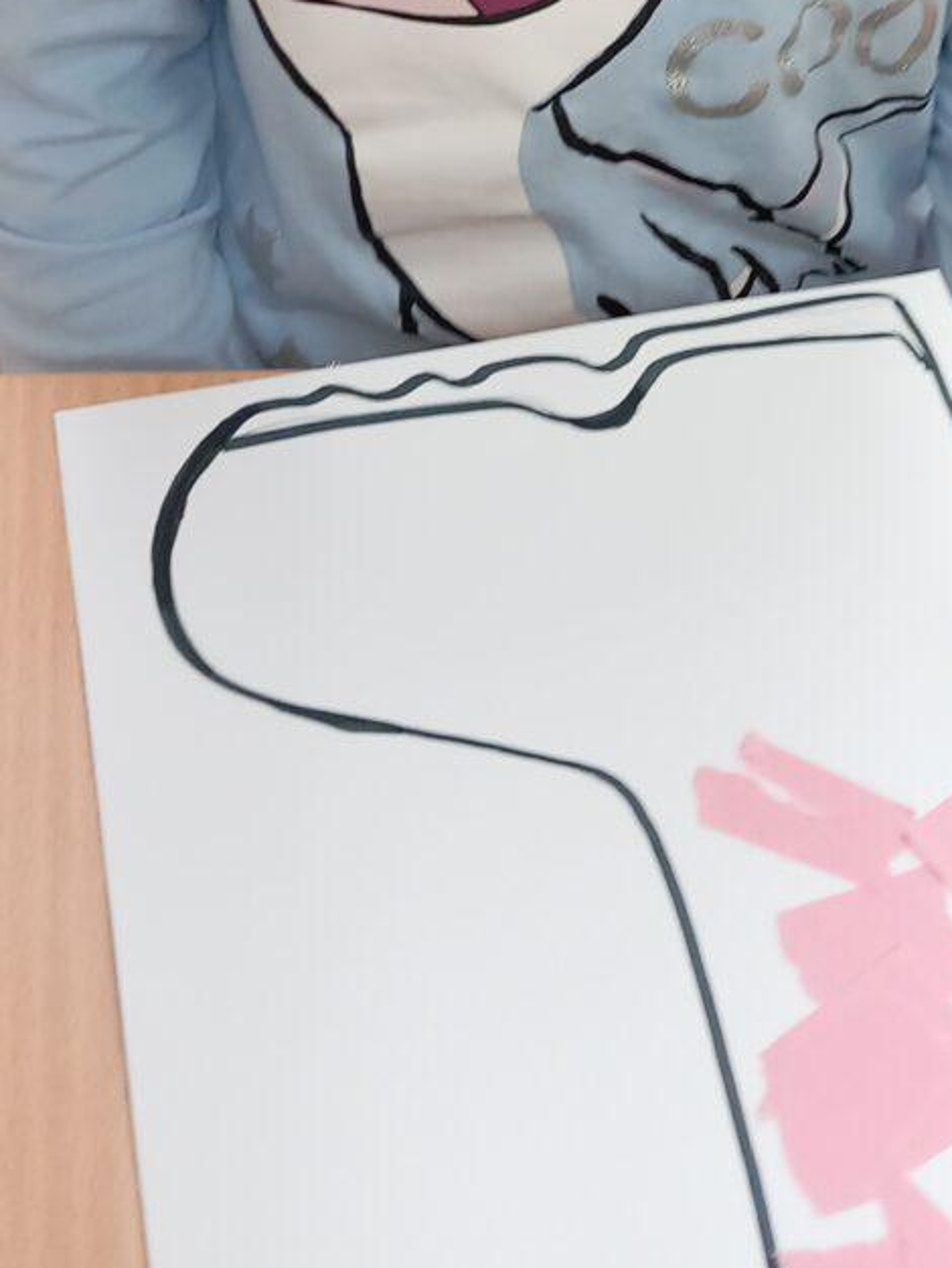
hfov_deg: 20.9
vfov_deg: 25.5
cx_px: 826
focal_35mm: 69
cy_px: -225
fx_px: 2528
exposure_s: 1/50
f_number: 1.8
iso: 160
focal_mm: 4
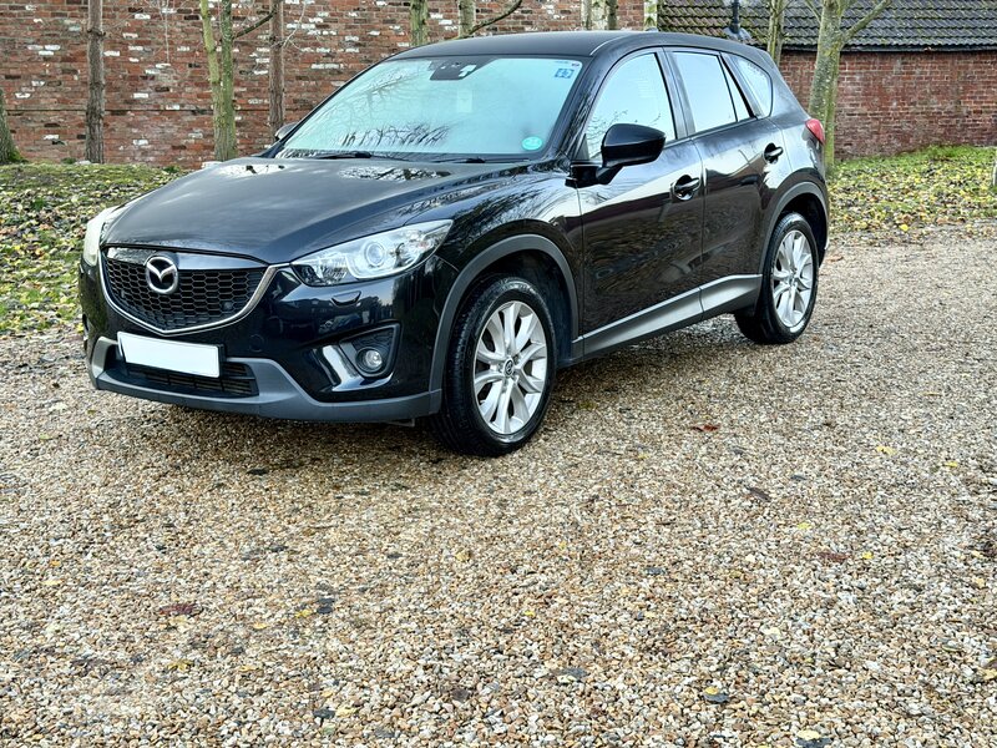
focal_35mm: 48
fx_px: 1382
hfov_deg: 39.7
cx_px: 498
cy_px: 374
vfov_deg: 30.3
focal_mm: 6.76
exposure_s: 1/48
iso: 250
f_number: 1.78
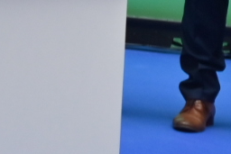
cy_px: -213
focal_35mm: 228
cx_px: -477
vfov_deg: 5.8
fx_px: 1464
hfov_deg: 7.8
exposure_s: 1/200
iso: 320
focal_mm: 24
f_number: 4.5
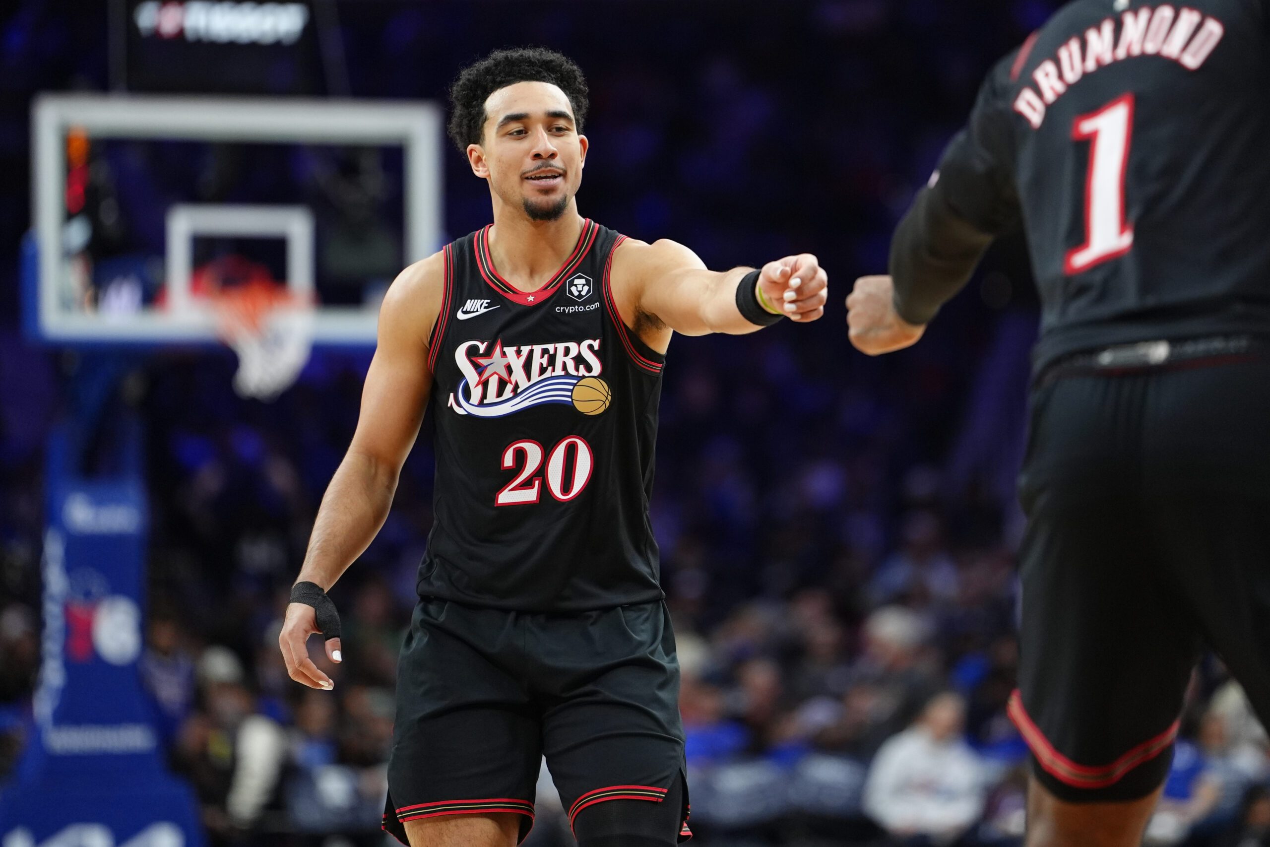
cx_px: 635
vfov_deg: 9.1
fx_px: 5292
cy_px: 424
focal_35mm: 150
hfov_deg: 13.7
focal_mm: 150
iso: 2000
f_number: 2
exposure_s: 1/2000
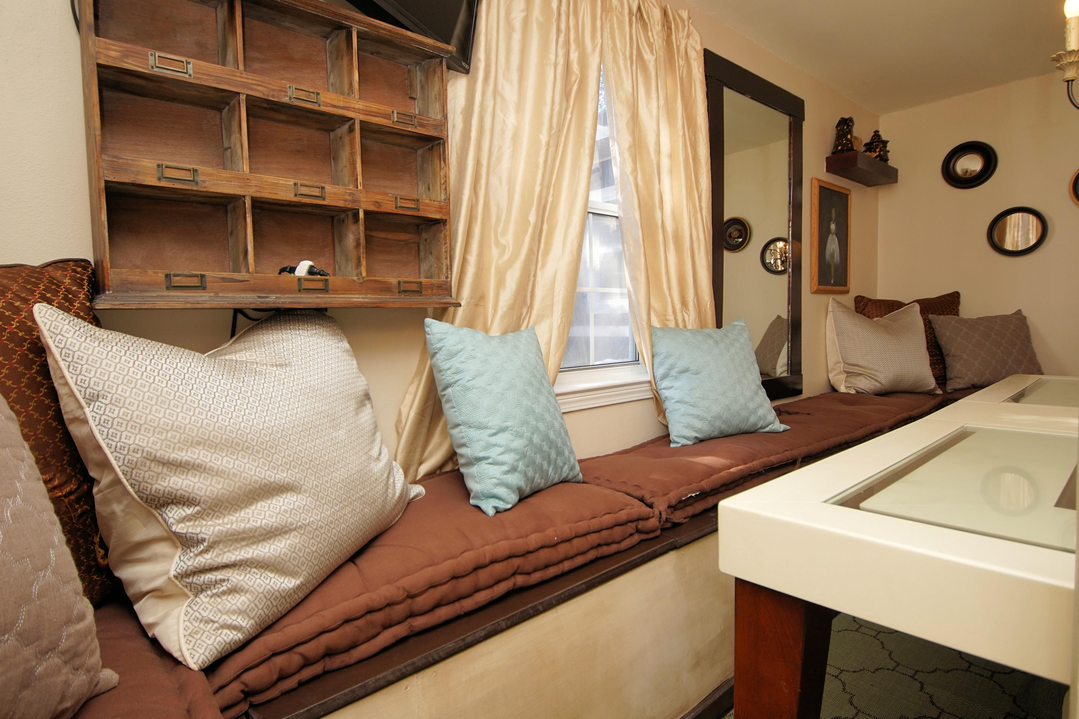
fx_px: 540
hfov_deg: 90.0
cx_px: 540
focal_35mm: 18
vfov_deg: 67.4
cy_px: 360
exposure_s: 1/60
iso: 250
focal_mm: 12
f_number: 4.5
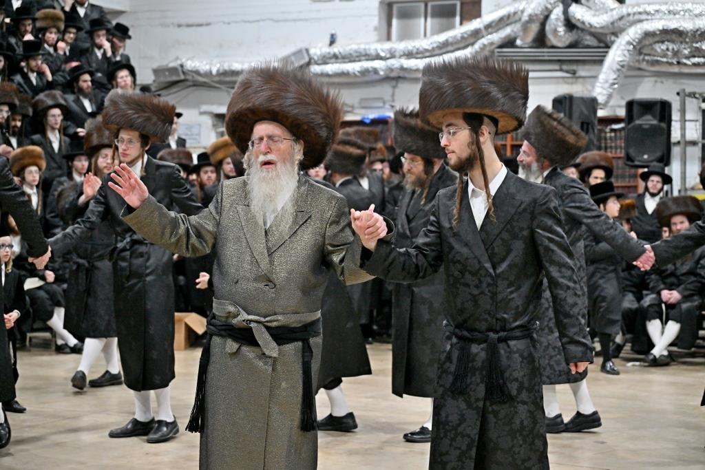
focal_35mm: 67
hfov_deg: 30.1
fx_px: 1312
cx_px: 352
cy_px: 235
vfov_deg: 20.3
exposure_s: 1/250
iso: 1600
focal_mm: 67
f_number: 4
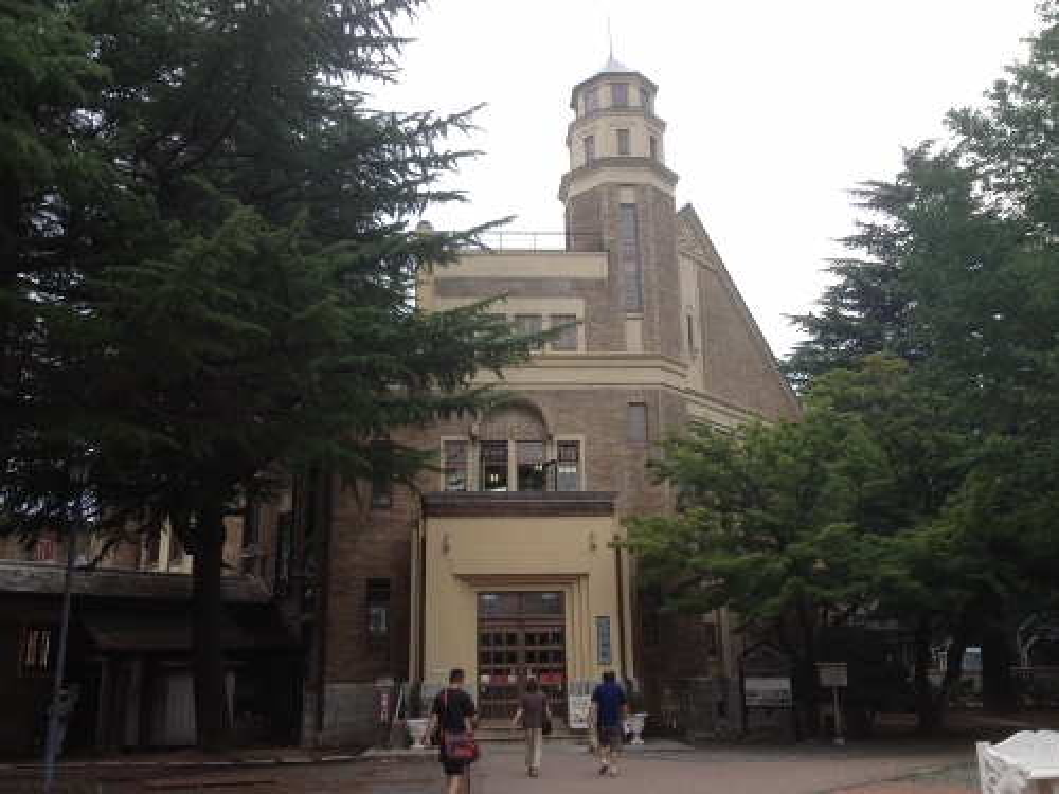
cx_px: 530
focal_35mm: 35
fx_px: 1071
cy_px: 397
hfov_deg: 52.6
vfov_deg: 40.7
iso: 50
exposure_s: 1/541
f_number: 2.4
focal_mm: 4.28
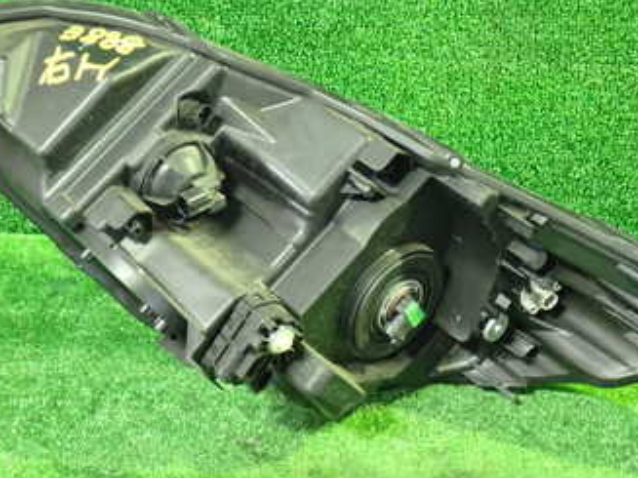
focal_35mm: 66
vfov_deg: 22.1
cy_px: 142
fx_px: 1216
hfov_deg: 29.4
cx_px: 316
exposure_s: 1/15
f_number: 2.5
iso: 800
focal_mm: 6.37
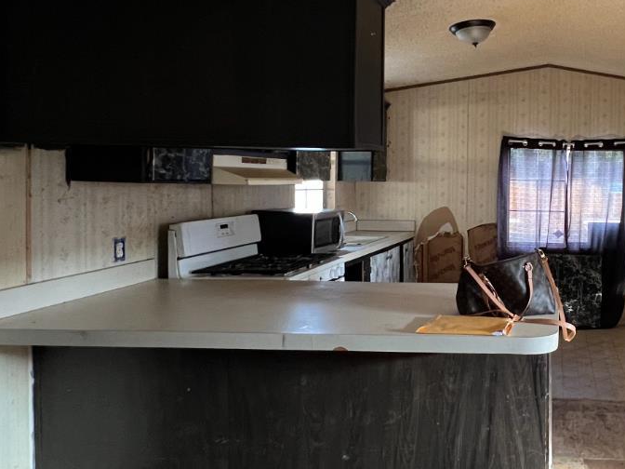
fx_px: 524
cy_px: 196
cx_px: 532
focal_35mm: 29
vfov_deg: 48.0
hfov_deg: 55.5
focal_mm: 1.57
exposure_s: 1/60
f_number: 1.8
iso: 400
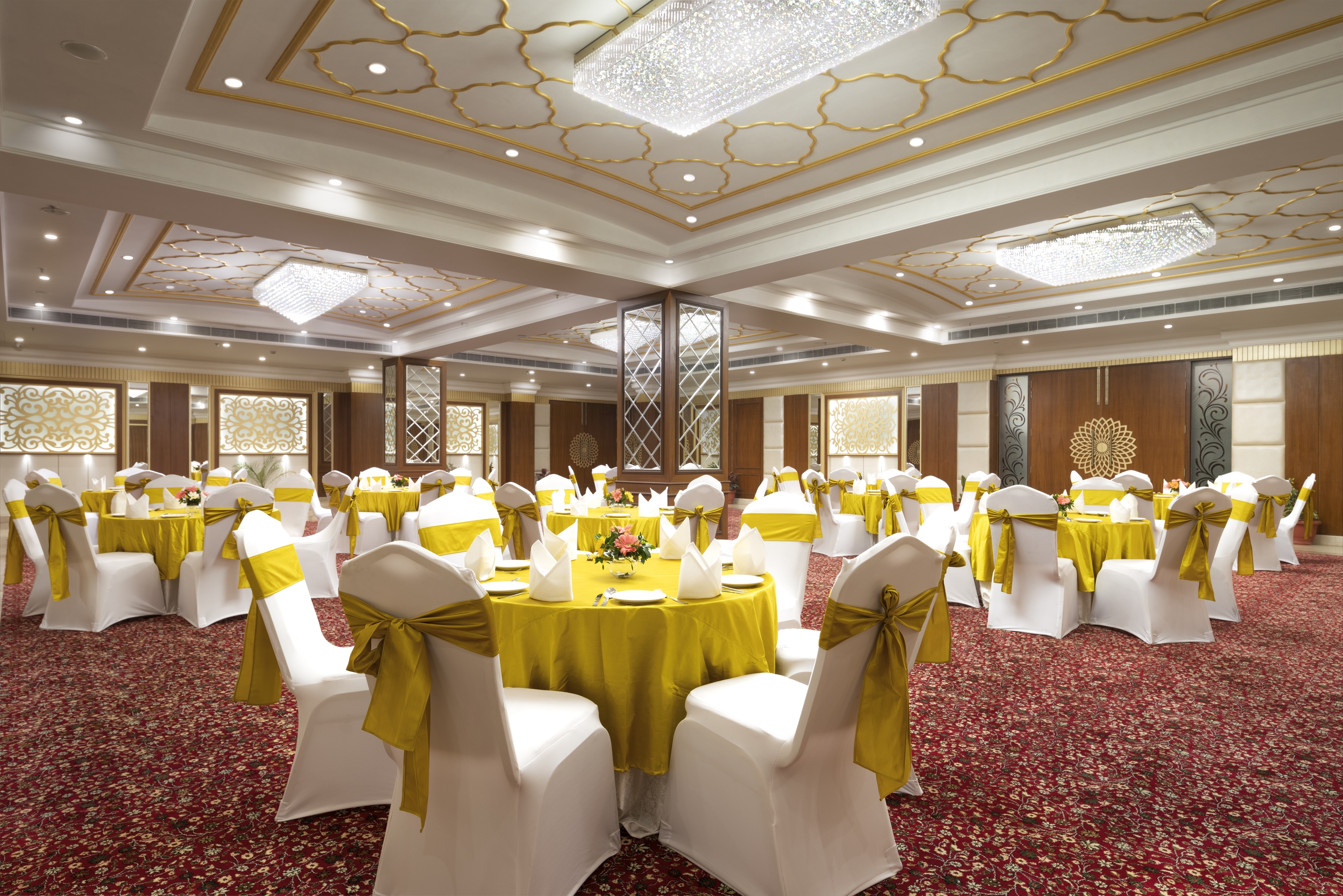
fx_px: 709
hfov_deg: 86.9
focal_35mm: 19
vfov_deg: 64.6
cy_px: 448
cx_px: 672
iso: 100
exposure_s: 1
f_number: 10
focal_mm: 19
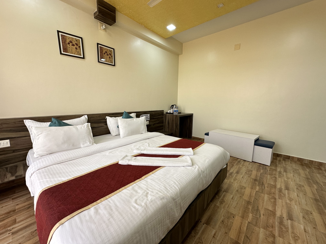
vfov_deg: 85.7
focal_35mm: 14
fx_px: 132
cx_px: 163
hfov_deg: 102.1
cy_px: 122
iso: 125
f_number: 2.2
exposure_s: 1/100
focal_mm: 2.22
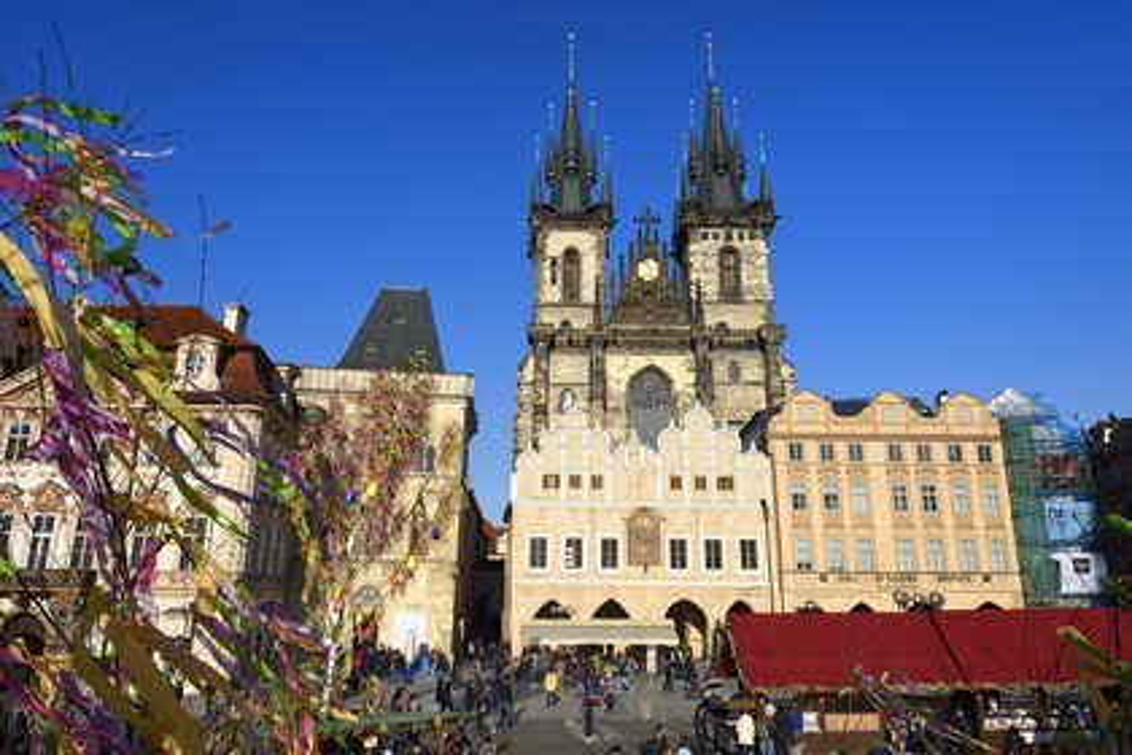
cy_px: 378
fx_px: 755
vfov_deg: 53.1
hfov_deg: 73.7
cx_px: 566
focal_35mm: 24
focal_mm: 24
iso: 200
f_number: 18
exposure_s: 1/200
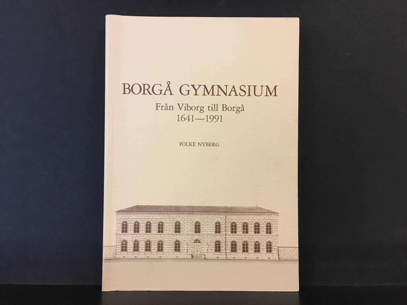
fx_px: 341
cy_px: 152
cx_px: 204
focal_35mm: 29
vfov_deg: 48.2
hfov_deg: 61.7
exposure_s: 1/33
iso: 200
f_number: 2.2
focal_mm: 4.15
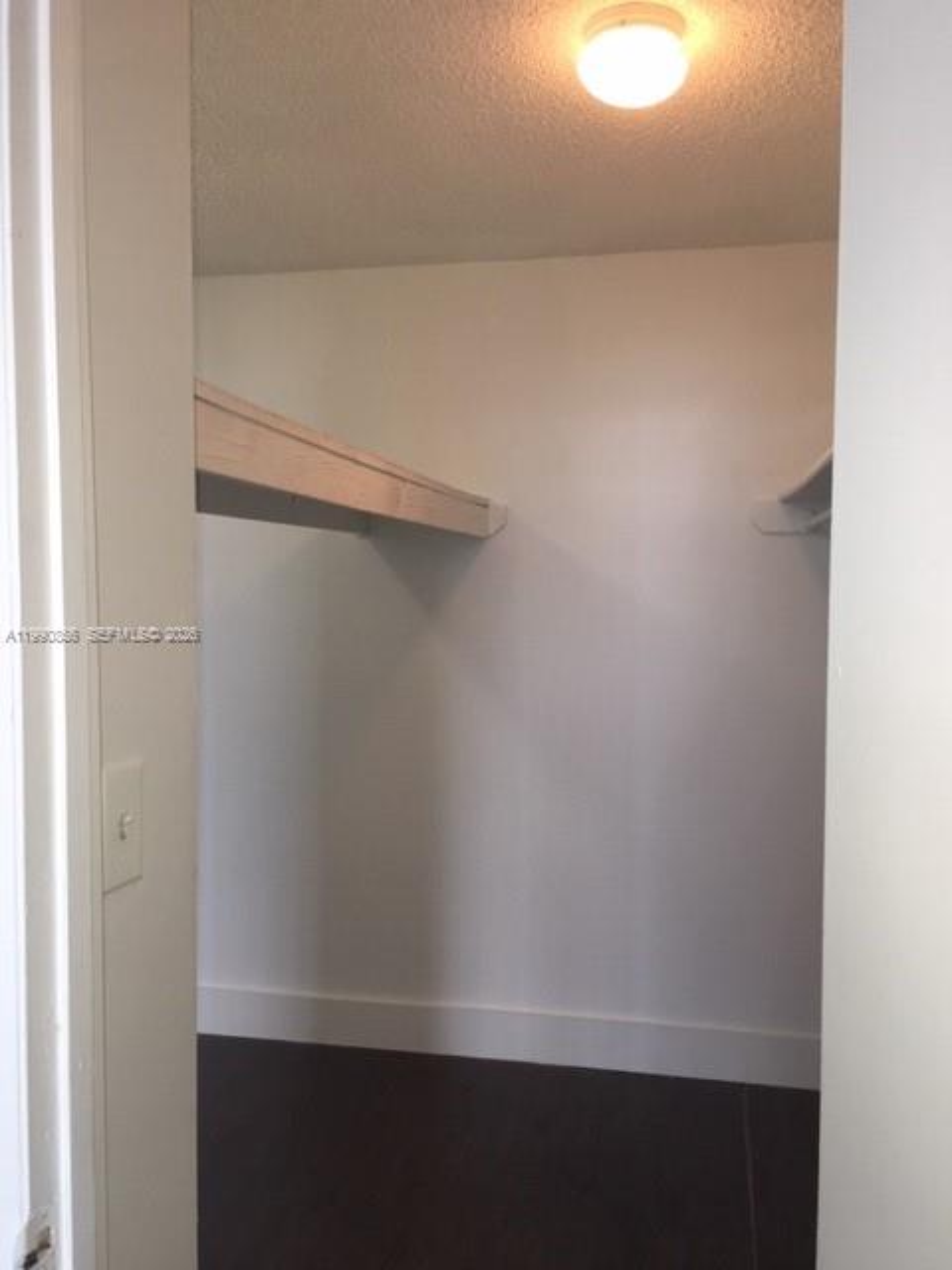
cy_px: 635
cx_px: 476
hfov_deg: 48.2
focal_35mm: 29
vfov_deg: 61.7
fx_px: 1063
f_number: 2.2
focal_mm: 4.15
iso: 40
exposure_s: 1/30
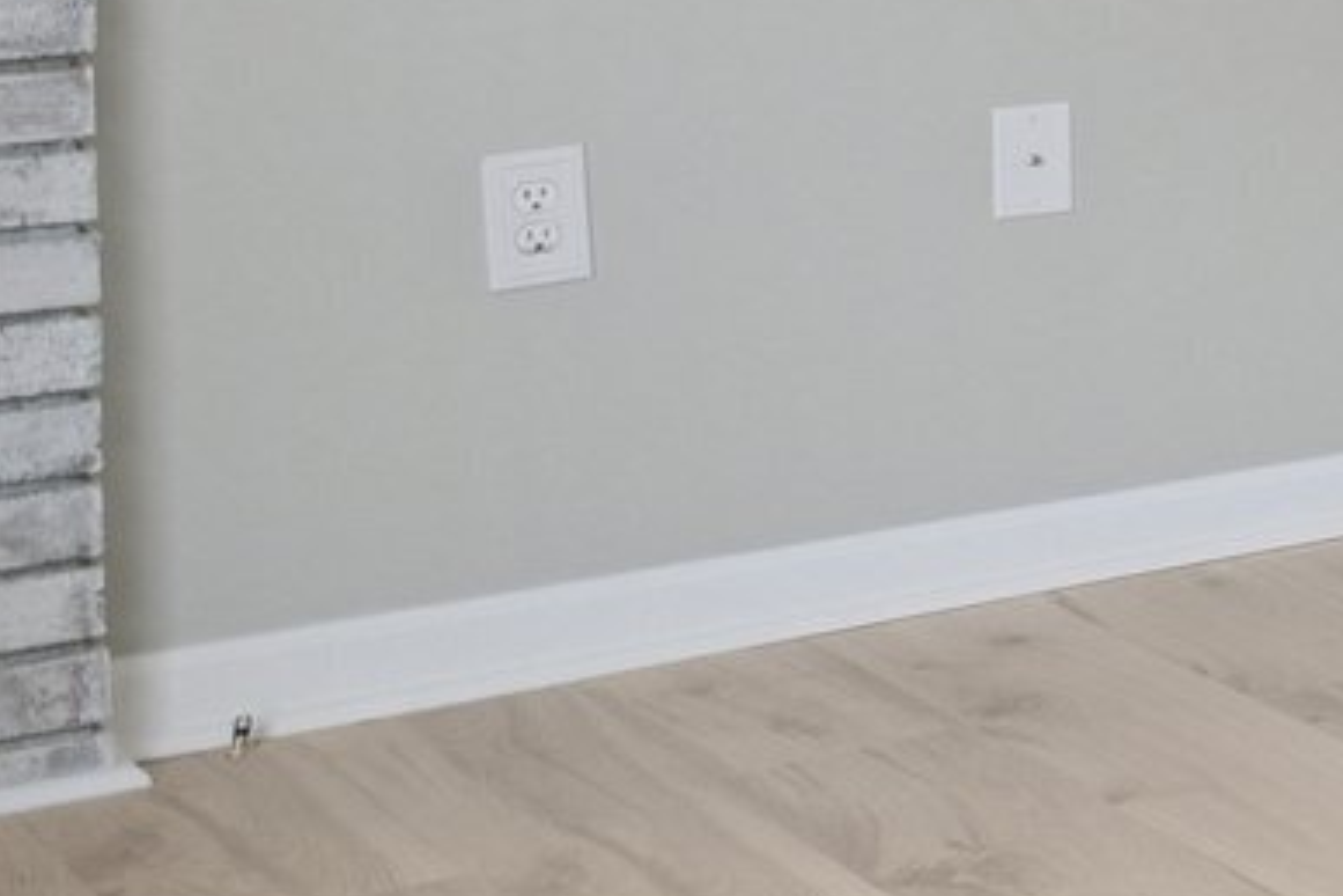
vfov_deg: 14.4
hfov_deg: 13.6
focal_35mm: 90
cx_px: 3456
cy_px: -349
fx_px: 3357
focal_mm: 17
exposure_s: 1/40
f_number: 11
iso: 400
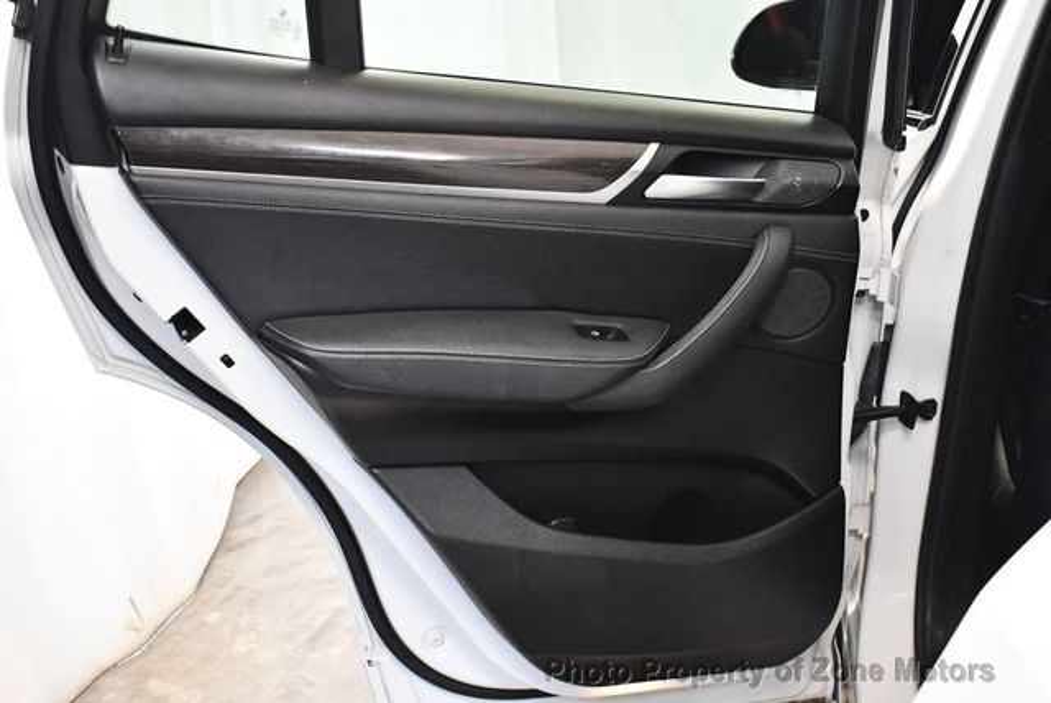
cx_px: 526
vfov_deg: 30.6
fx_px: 1286
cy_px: 352
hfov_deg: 44.5
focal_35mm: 44
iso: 3200
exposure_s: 1/80
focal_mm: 22
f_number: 3.8
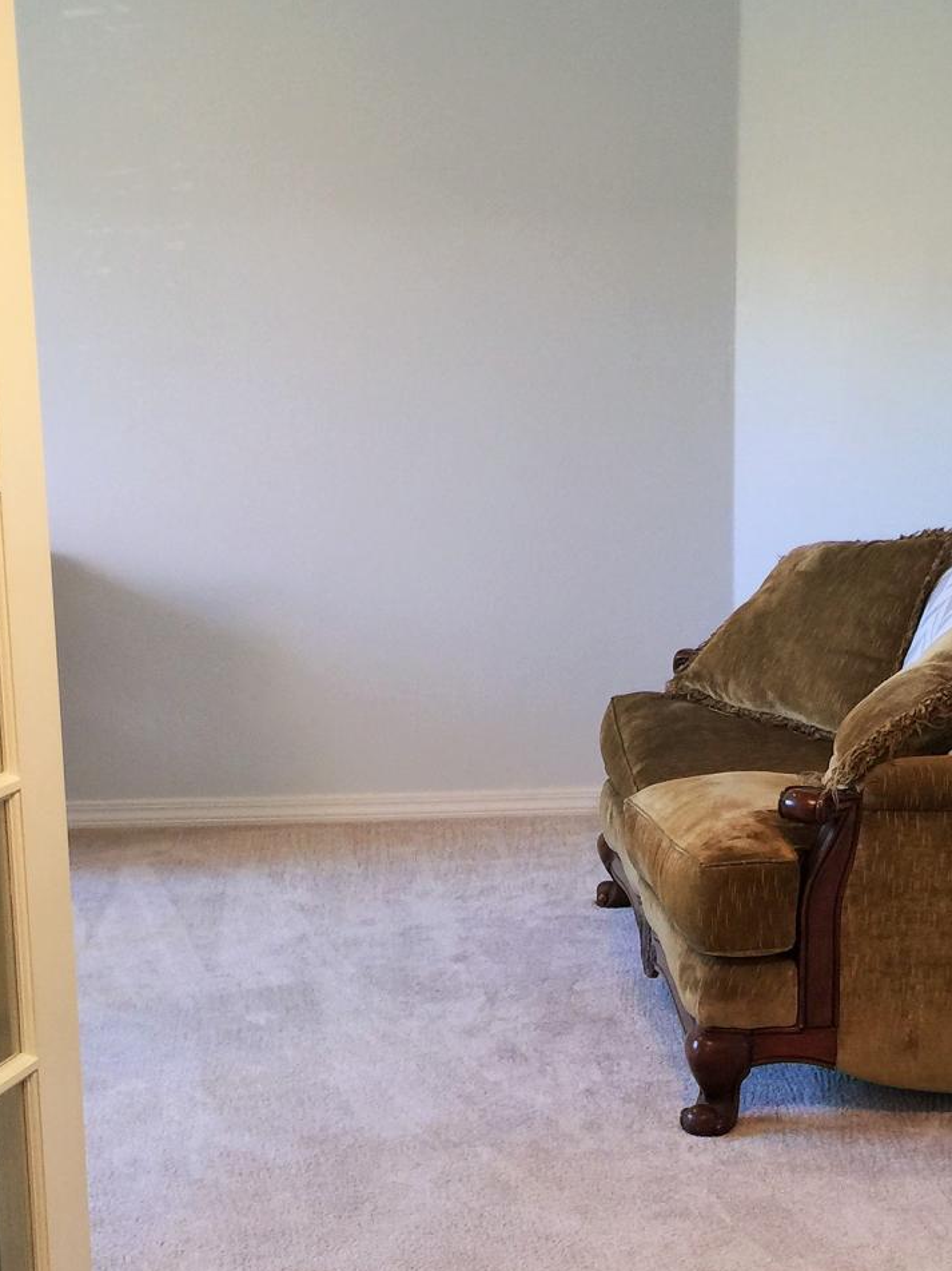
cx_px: 717
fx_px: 2237
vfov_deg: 31.5
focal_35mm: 61
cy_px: 818
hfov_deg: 23.8
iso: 40
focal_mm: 4.15
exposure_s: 1/15
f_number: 2.2
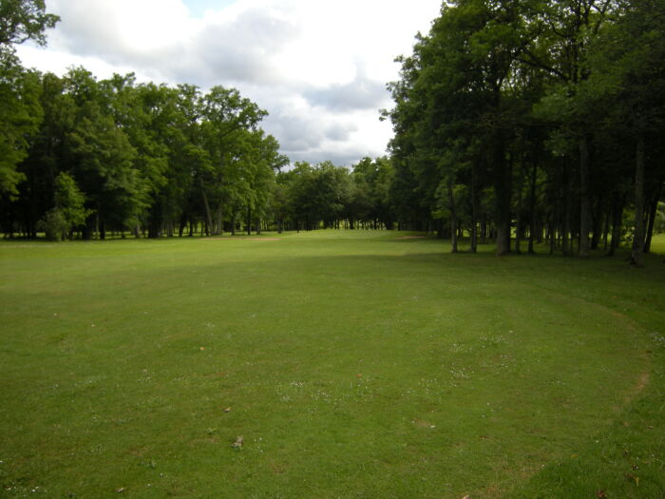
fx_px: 538
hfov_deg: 63.4
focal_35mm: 28
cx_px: 332
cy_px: 250
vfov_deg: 49.7
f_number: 2.8
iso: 64
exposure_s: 1/393
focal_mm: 4.7
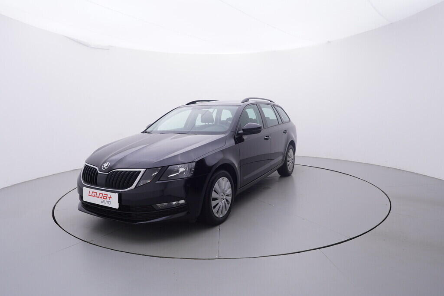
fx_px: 278
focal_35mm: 22
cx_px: 222
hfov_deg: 77.3
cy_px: 148
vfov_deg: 56.2
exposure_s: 1/80
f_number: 5
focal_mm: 15
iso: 200
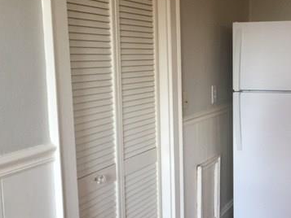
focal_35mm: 52
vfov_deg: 28.0
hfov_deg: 35.2
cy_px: 118
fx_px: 437
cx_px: 246
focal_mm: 4.15
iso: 100
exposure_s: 1/30
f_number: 2.2
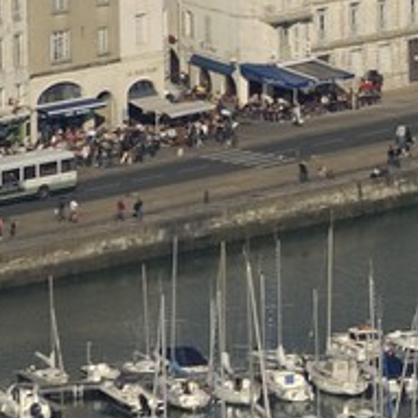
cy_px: 400
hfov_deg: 1.0
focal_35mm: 1709
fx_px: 23348
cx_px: 1718
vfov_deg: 1.0
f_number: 5
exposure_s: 1/1000
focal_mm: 160
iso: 100
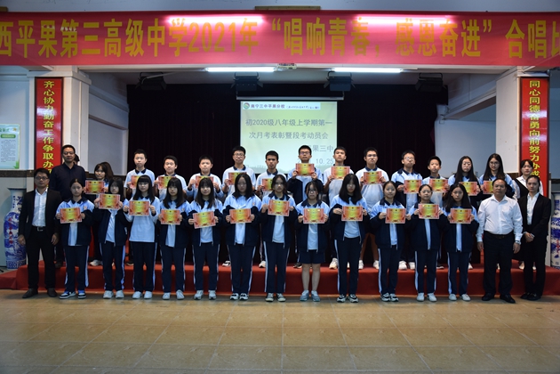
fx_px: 490
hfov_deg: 59.5
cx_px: 280
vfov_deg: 41.7
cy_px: 187
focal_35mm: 32
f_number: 3.8
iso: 400
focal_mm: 21
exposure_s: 1/25
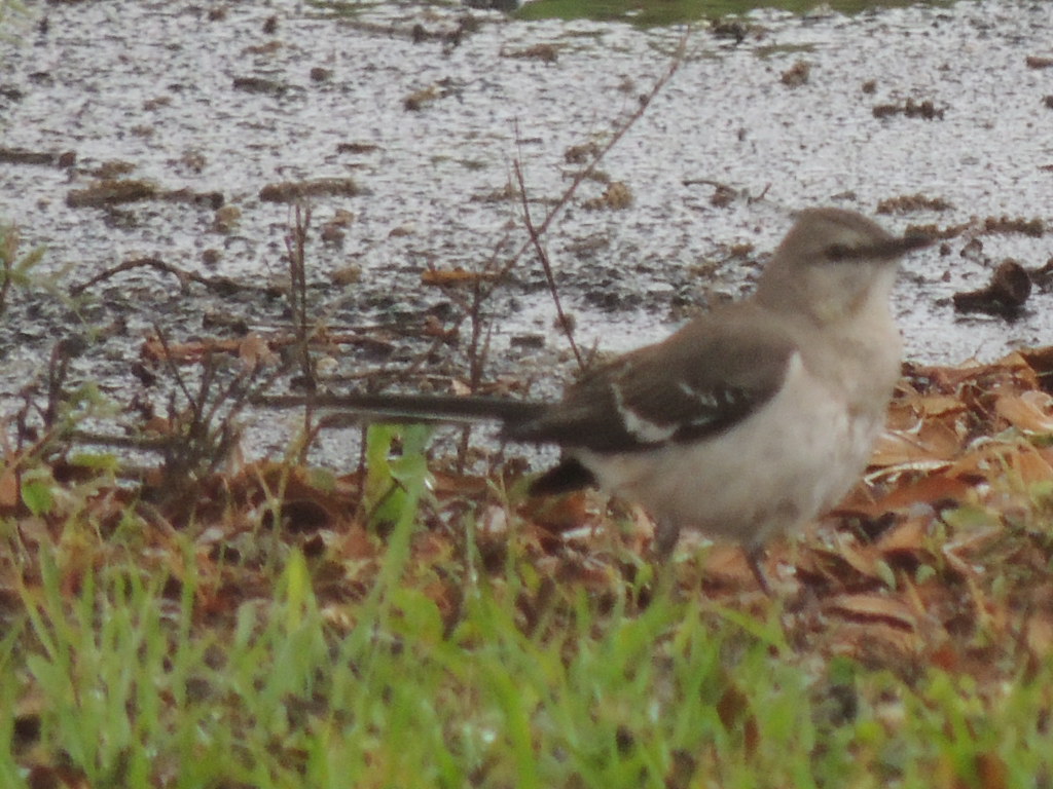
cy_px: 394
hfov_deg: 2.0
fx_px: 30419
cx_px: 526
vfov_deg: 1.5
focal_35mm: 1000
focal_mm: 180
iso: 450
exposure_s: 1/125
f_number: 5.9
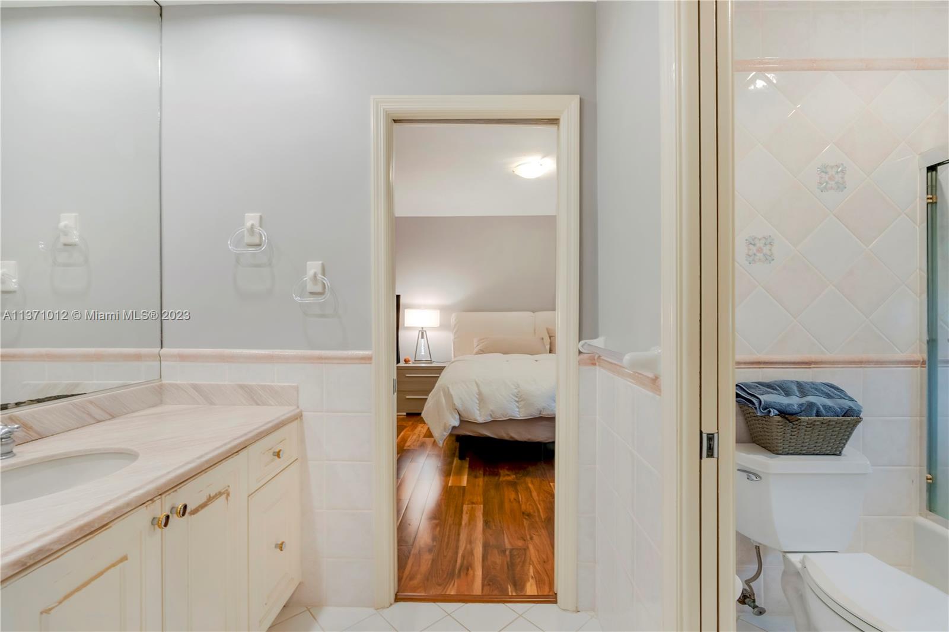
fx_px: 422
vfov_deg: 73.7
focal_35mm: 16
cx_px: 474
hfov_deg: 96.7
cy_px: 316
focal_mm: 16
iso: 125
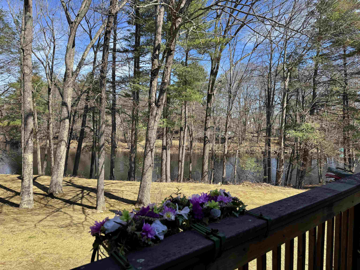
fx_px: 250
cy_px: 135
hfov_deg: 71.6
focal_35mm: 24
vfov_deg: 56.8
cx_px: 180
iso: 80
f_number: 1.78
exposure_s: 1/1923
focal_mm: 6.76
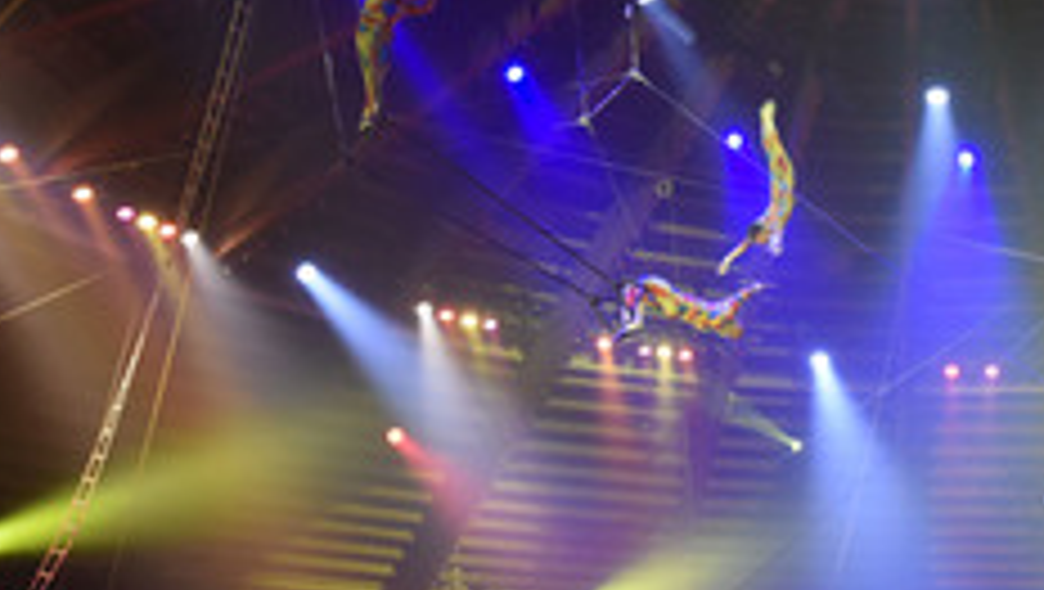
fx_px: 1690
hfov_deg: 32.6
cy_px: 527
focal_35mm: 61
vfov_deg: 19.4
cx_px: 943
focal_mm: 30
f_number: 6.3
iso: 3200
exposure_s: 1/60
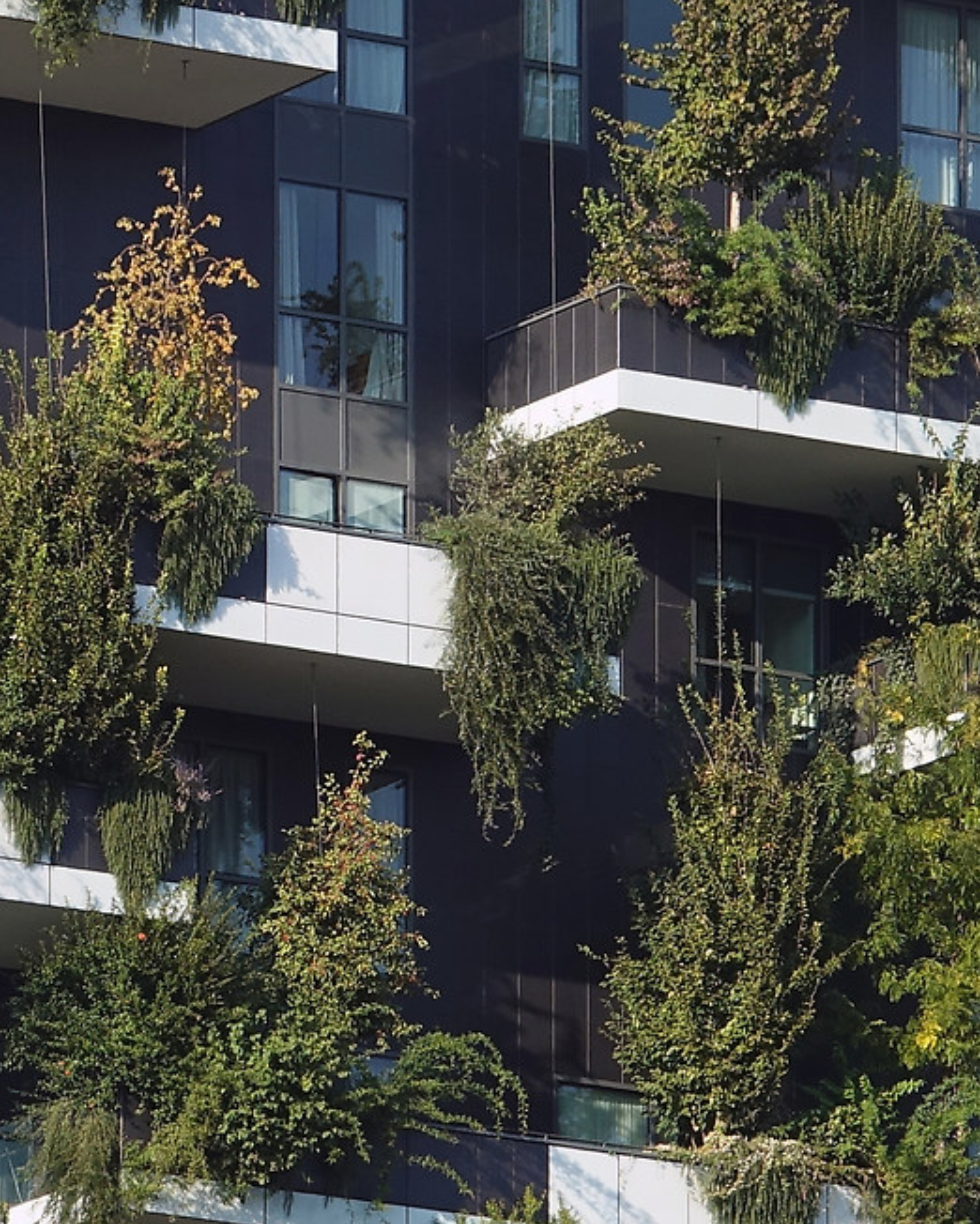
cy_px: 625
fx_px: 22142
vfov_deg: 3.2
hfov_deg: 2.5
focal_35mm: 611
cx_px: 315
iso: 100
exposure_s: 1/400
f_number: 4
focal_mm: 64.84
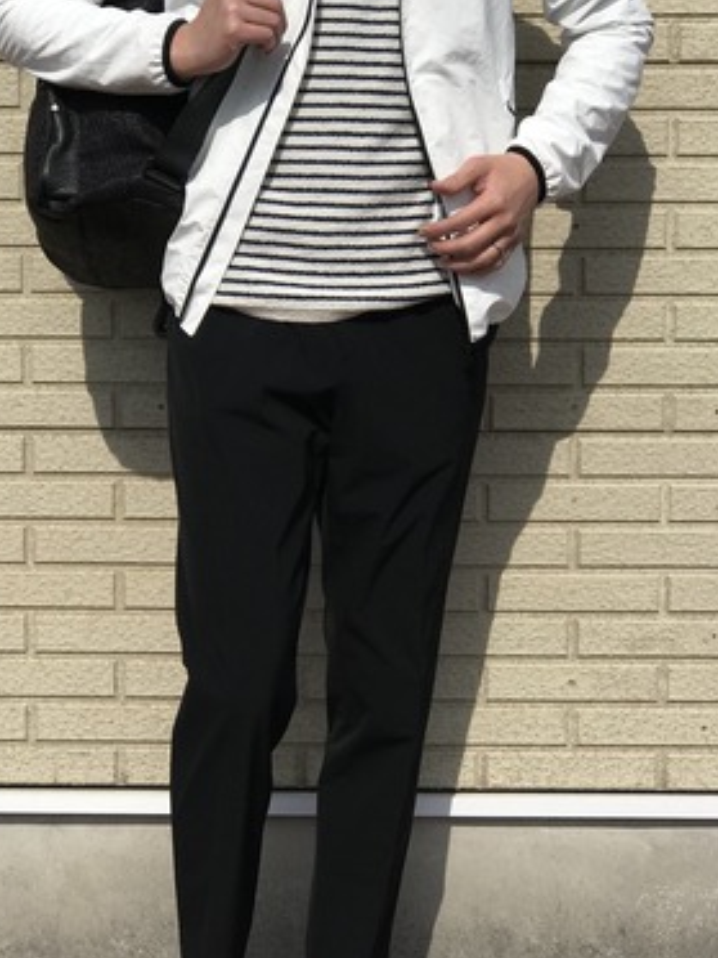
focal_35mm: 92
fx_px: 2544
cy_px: 453
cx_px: 335
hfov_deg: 16.1
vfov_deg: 21.3
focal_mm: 6.6
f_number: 2.8
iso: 20
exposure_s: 1/1996
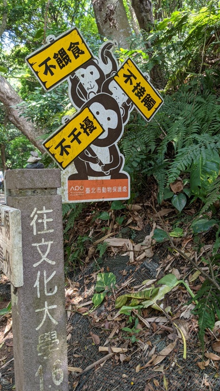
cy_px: 194
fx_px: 311
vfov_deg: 64.3
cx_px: 107
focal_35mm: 30
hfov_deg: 38.9
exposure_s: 1/126
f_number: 1.73
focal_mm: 4.38
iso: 62
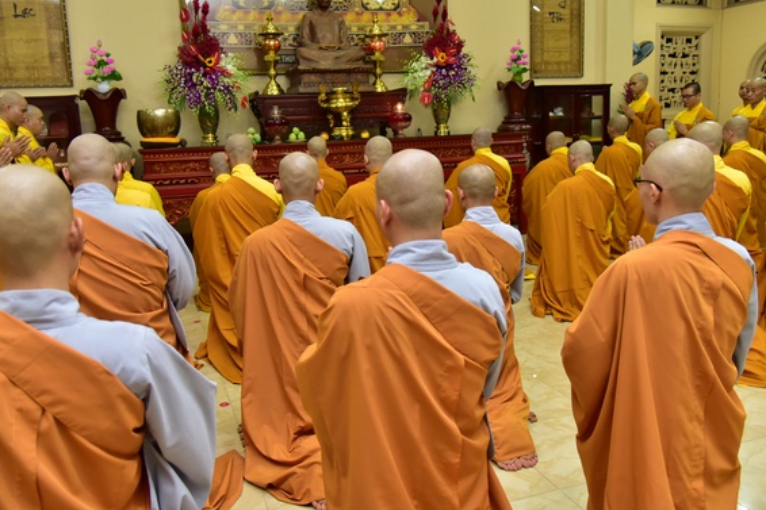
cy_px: 240
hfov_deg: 60.3
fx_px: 659
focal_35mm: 31
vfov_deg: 42.3
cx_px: 372
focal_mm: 27
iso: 800
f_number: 4
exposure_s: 1/40
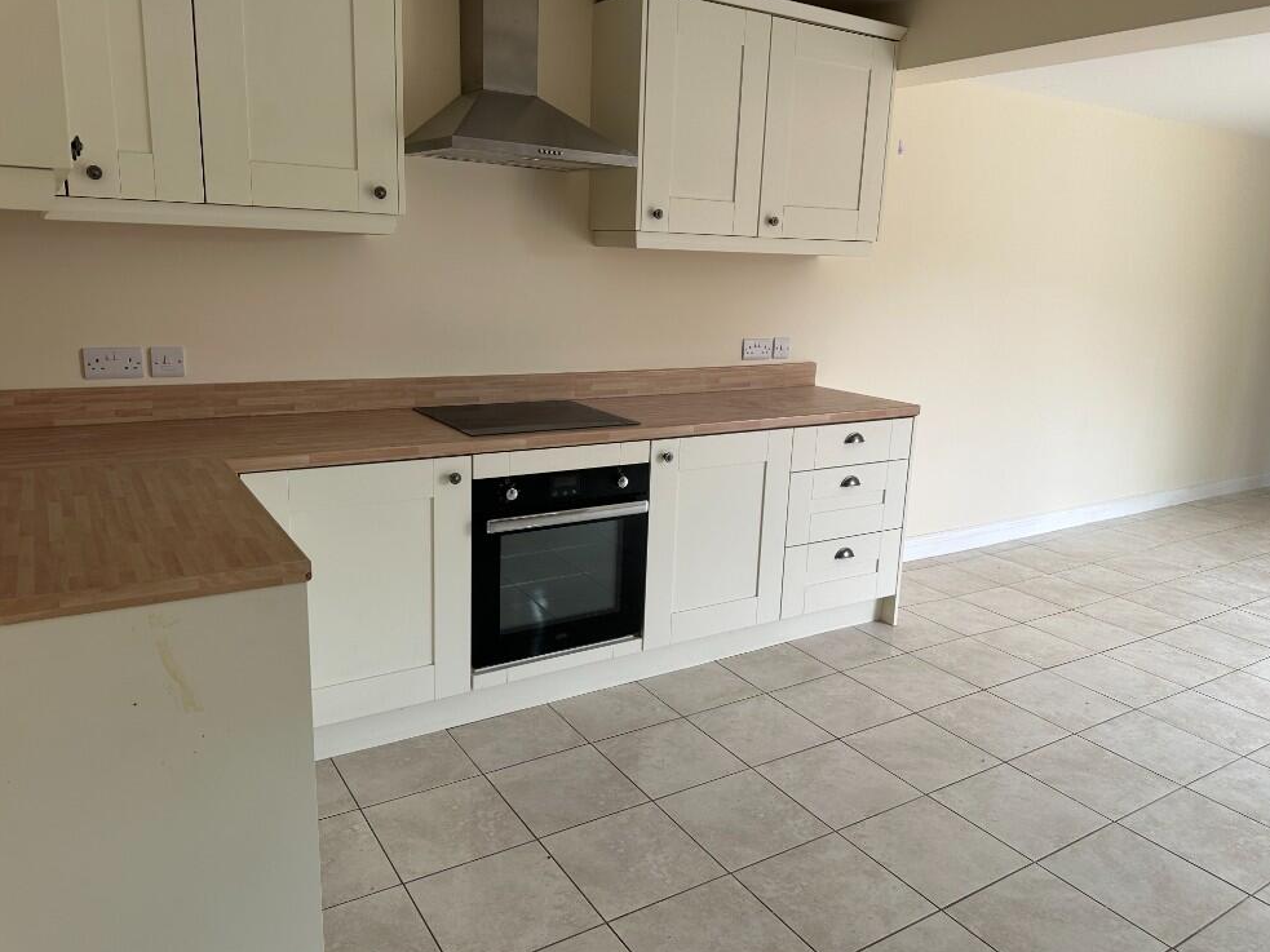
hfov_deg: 69.4
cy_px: 469
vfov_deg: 54.9
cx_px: 638
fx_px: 917
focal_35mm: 25
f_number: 1.78
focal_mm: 6.86
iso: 80
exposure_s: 1/258
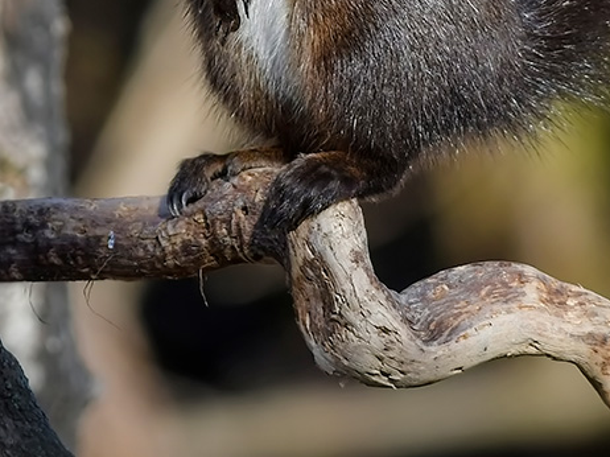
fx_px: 15006
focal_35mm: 852
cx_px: 255
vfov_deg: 1.7
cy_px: -81
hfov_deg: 2.3
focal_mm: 210
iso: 800
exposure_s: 1/1600
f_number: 7.1
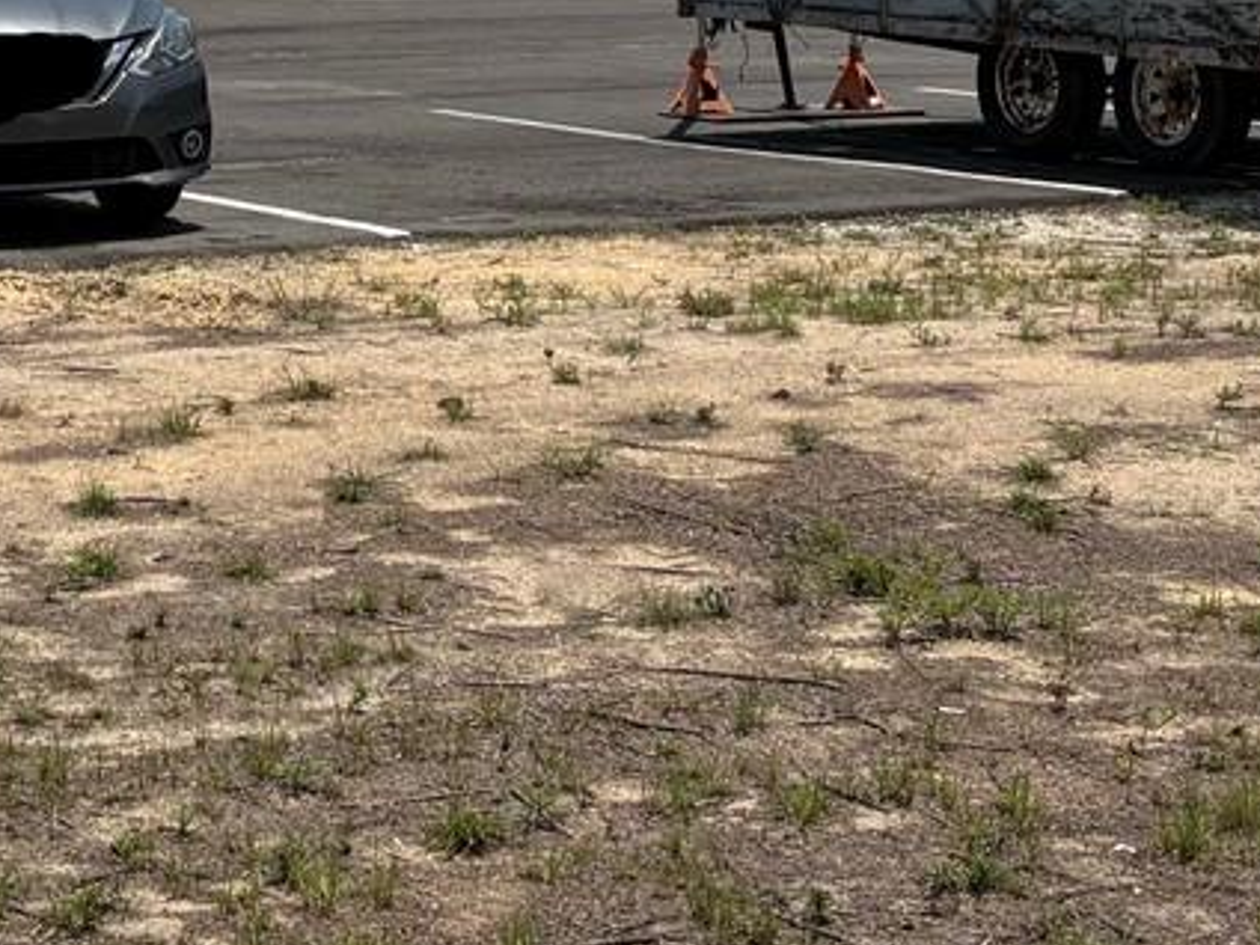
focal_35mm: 98
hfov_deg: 19.7
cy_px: -77
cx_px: 163
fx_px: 3567
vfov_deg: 14.8
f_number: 1.6
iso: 50
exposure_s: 1/6329
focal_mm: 5.96
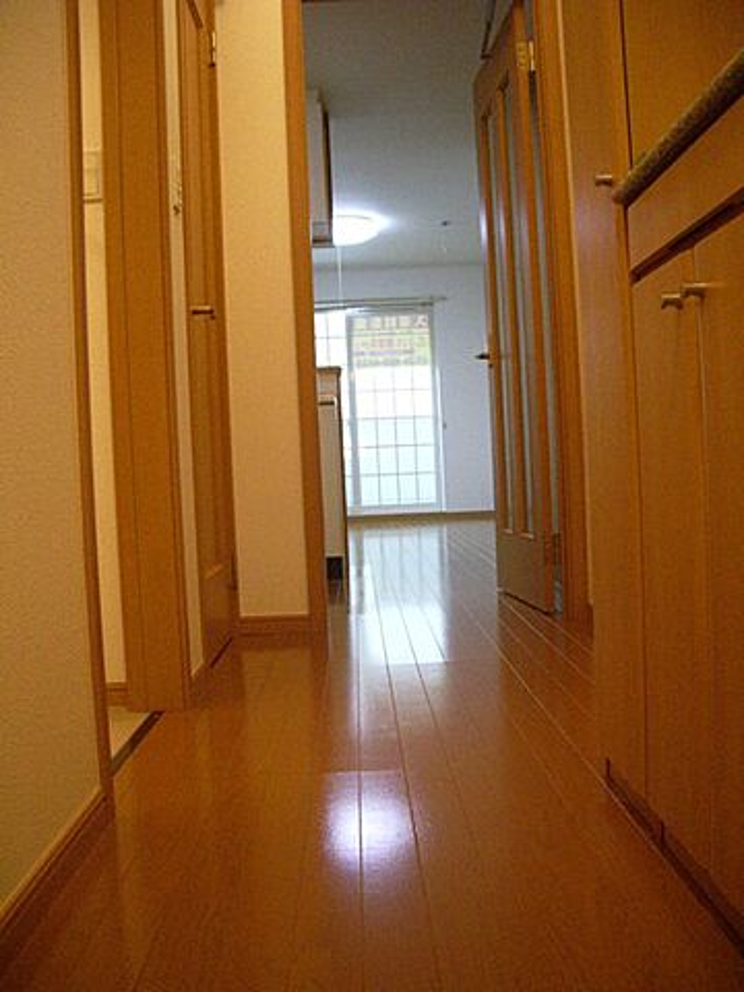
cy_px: 496
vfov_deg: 52.6
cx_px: 372
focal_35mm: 35
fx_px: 1003
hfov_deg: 40.7
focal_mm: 5.8
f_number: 2.6
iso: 320
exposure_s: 1/50
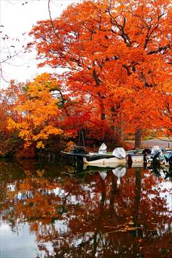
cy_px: 129
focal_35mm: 42
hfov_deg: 31.9
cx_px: 86
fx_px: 301
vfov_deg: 46.4
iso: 100
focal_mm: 28
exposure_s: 1/80
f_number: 5
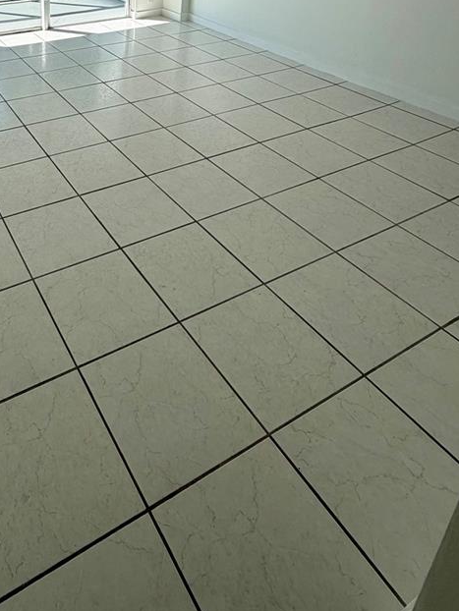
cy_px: 59
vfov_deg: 56.2
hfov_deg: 47.2
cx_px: 62
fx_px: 477
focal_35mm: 27
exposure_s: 1/518
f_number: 2.2
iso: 40
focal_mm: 2.22
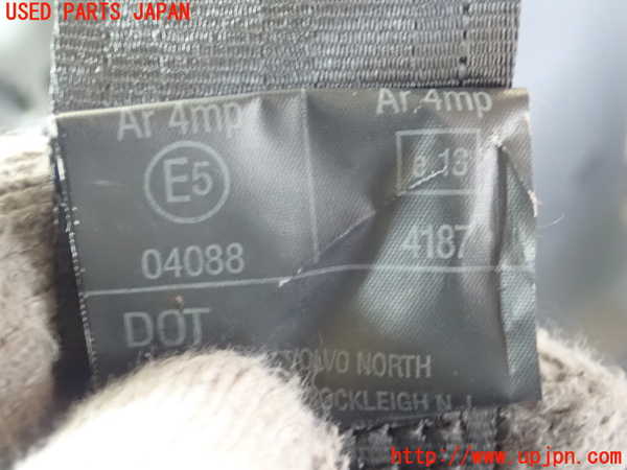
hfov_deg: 33.8
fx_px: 1032
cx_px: 314
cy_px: 235
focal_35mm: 57
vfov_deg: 25.7
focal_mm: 10.29
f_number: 3.5
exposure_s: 1/10
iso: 1600
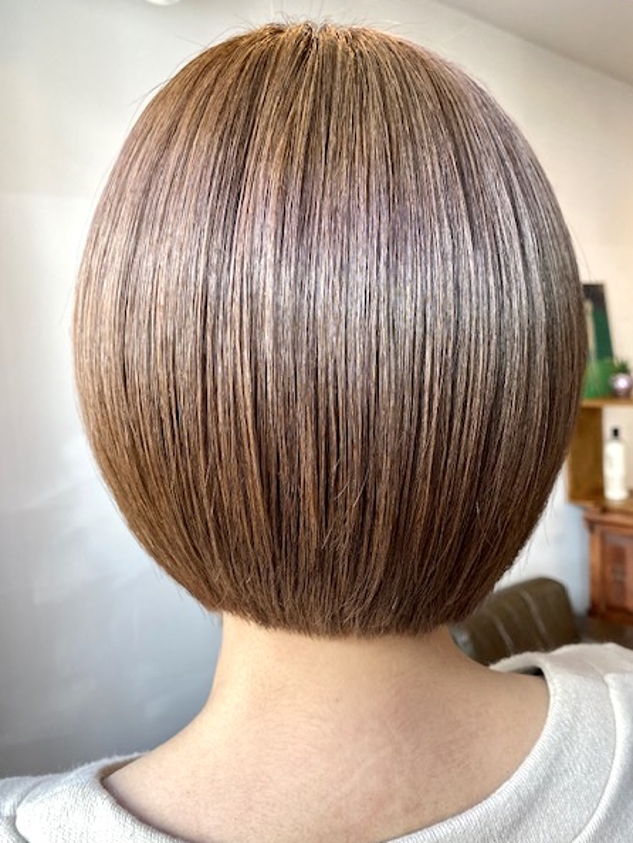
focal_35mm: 28
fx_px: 682
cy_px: 439
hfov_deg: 49.8
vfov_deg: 63.4
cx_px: 335
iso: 80
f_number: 1.8
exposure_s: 1/100
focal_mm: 4.25
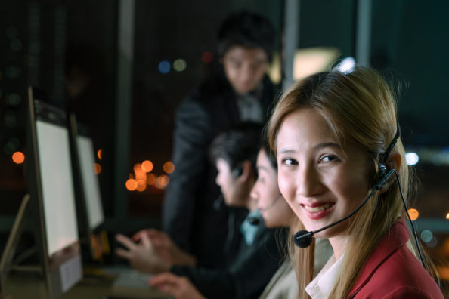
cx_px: 175
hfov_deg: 20.4
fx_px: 1247
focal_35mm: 100
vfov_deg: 13.6
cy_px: 251
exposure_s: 1/40
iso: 800
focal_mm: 58
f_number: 3.5
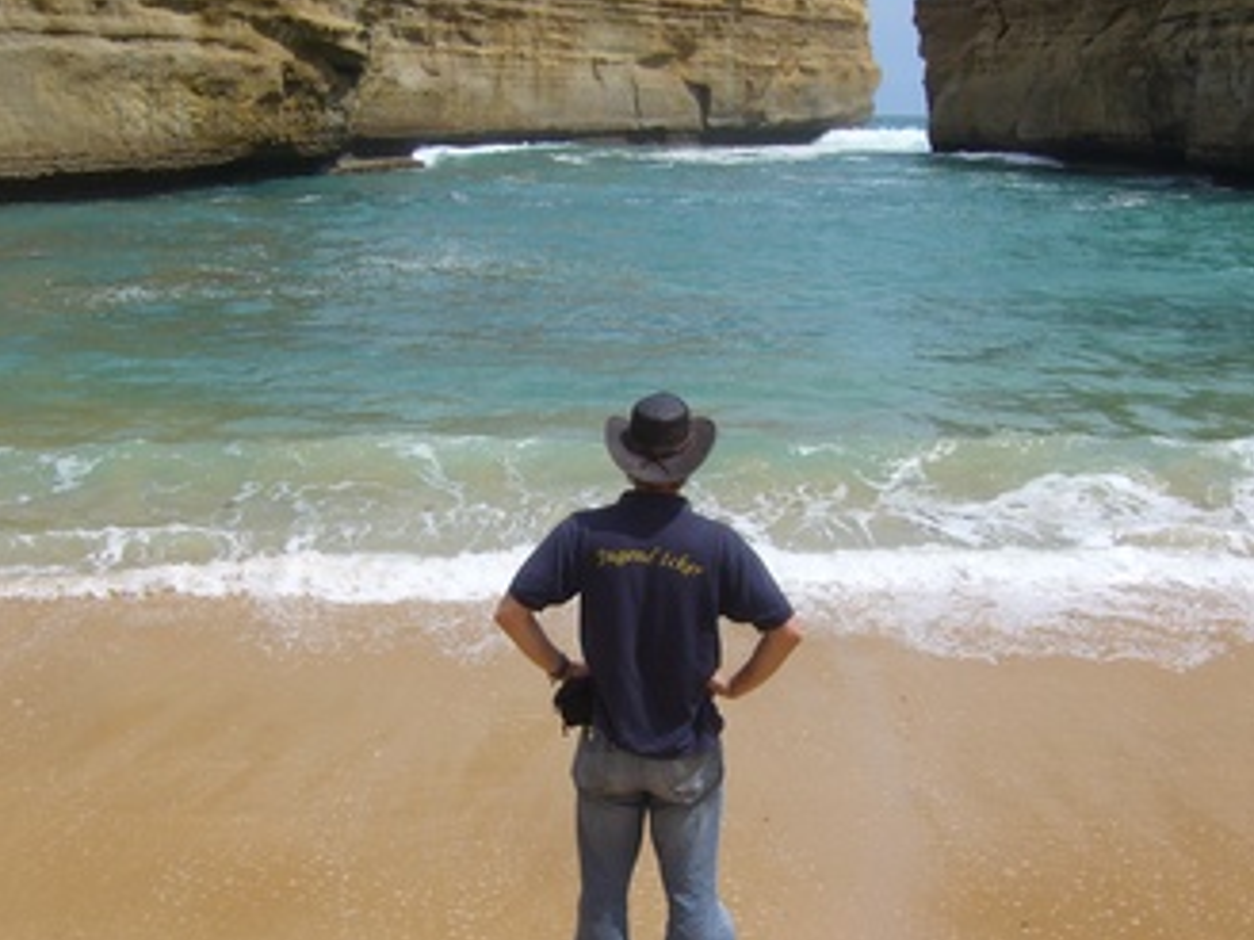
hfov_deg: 40.4
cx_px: 650
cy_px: 501
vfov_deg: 30.9
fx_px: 1703
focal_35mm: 47
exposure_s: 1/500
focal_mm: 5.8
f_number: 5.6
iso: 80
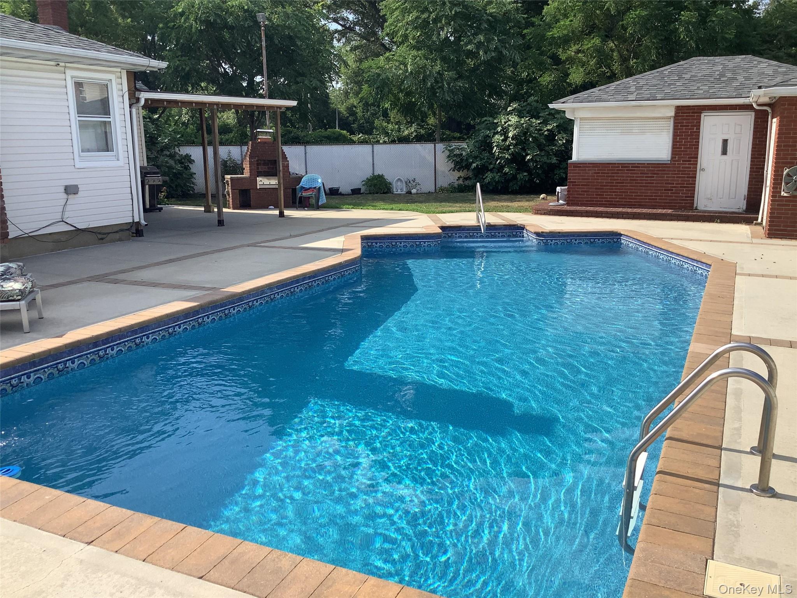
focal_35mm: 31
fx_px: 714
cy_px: 299
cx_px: 398
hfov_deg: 58.4
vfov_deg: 45.4
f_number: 2.4
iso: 25
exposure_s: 1/1045
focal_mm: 3.3
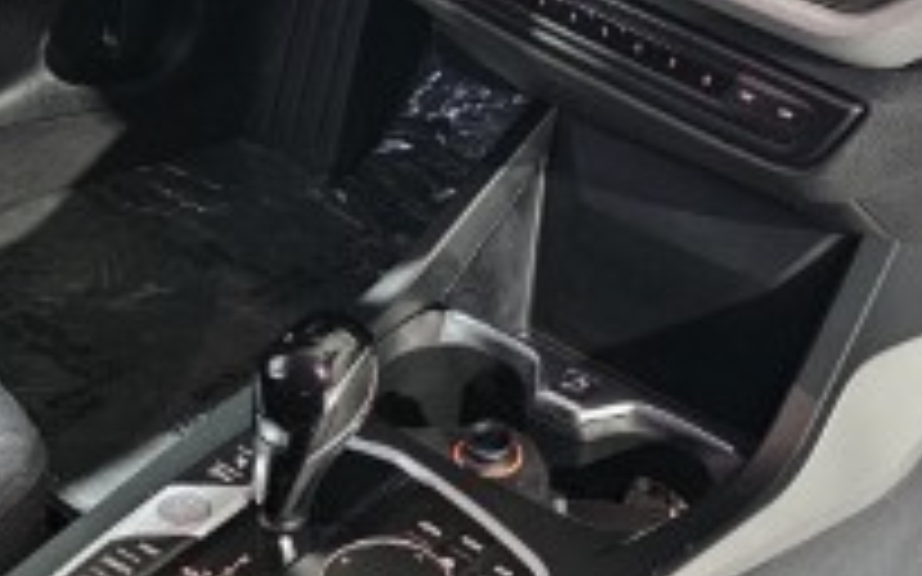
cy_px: 0
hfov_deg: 27.1
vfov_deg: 16.8
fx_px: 1909
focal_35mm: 76
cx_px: 378
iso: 800
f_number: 1.7
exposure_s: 1/25
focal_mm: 6.3
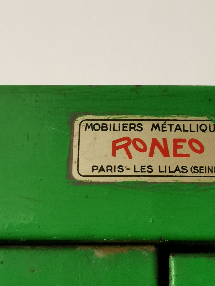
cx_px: 161
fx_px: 422
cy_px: 204
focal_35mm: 51
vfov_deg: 36.8
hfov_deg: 28.1
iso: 160
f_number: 2.2
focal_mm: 2.26
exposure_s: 1/33.3
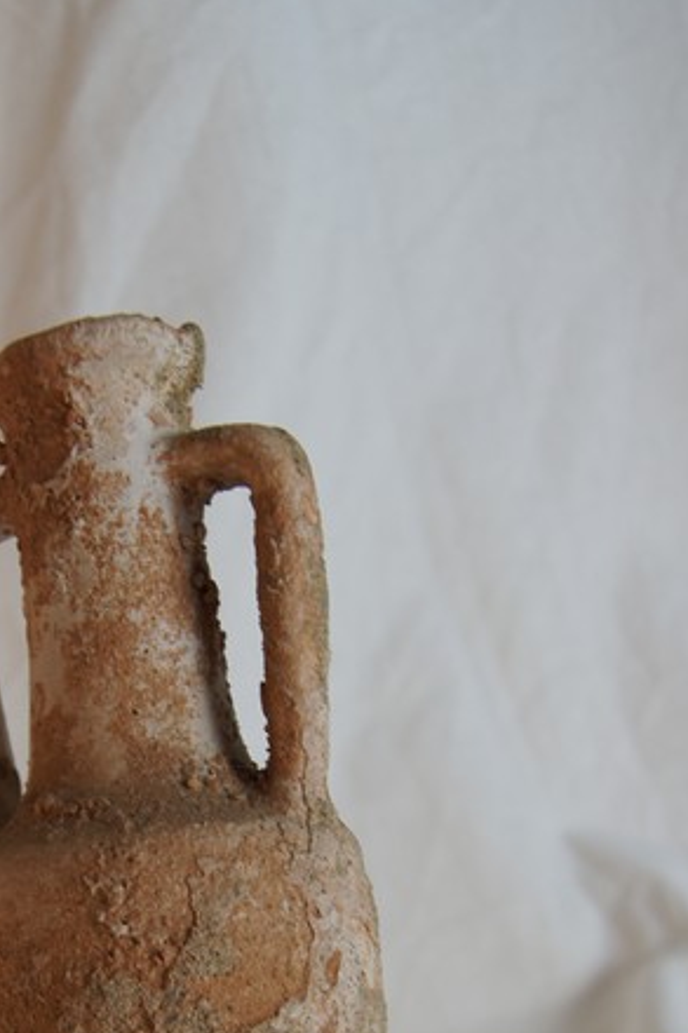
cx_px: 134
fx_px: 1721
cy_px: 911
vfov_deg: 32.0
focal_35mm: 60
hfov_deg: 22.3
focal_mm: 22
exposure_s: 1/50
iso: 100
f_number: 4.5
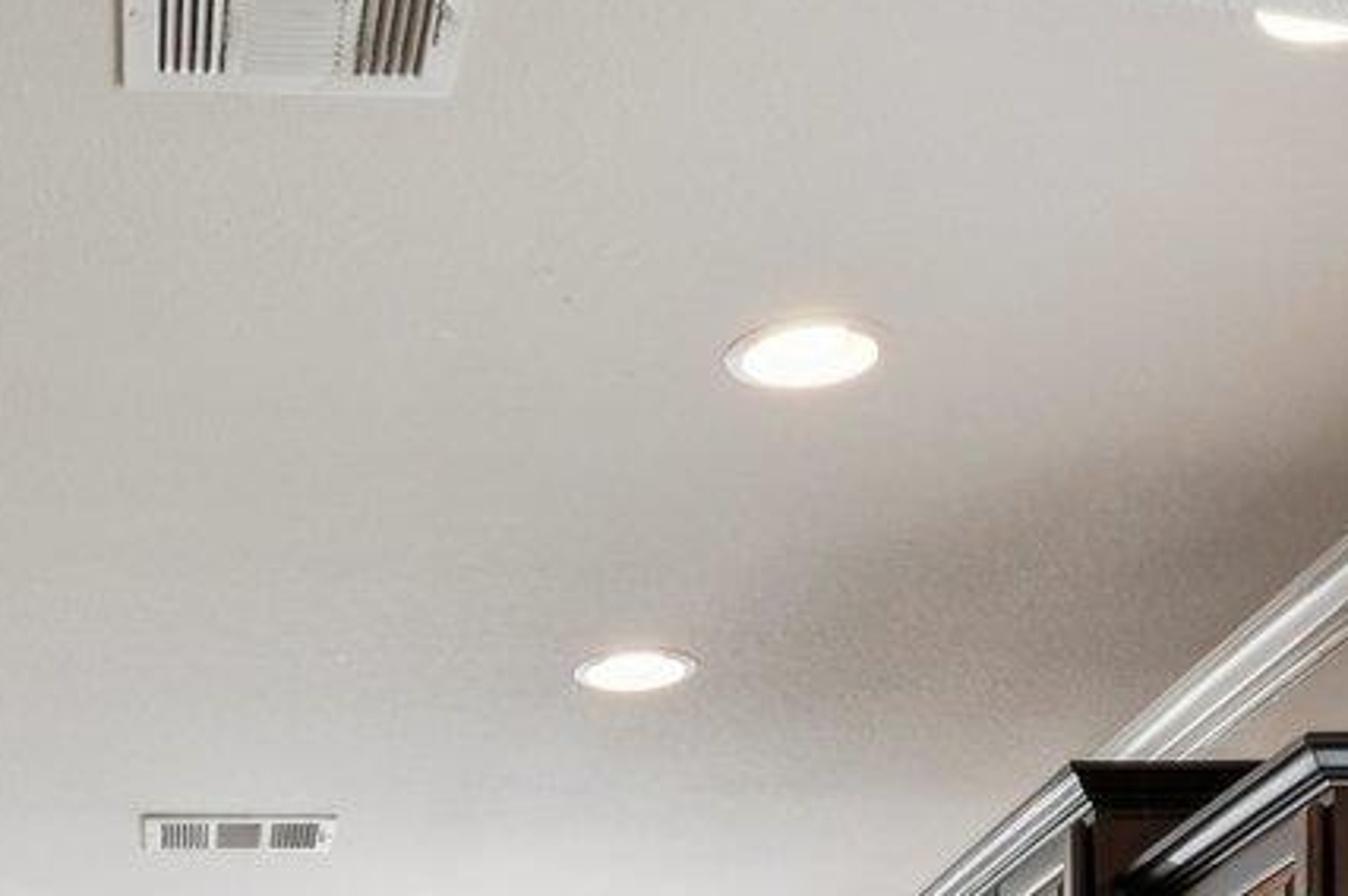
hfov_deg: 27.0
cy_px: 1535
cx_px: 256
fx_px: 2748
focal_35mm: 73
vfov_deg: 16.1
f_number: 8
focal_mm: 15.3
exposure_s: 1/30
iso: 320
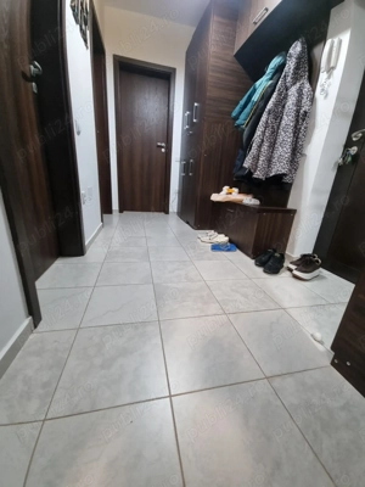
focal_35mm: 13
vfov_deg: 106.2
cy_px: 244
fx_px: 183
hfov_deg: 89.9
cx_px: 182
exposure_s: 1/50
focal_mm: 2.2
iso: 400
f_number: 2.2
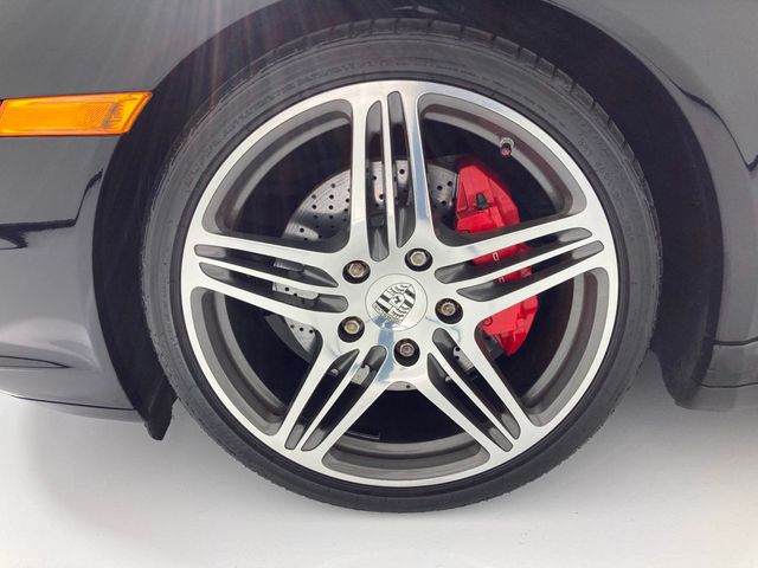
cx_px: 379
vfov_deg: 49.7
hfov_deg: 63.4
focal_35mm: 28
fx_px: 613
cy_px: 284
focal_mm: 3.99
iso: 40
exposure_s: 1/120
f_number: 1.8
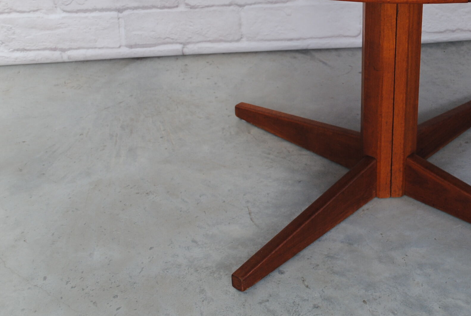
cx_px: 379
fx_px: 865
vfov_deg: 20.4
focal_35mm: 66
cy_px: 57
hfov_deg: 29.7
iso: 200
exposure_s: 1/100
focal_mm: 24
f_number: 5
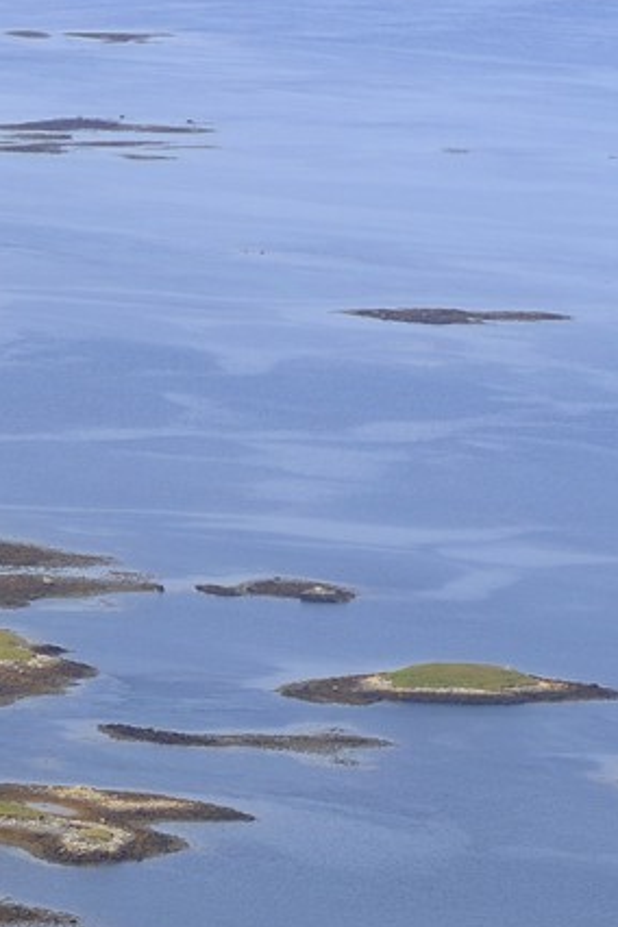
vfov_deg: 6.3
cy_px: 1612
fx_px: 8317
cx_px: -376
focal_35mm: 323
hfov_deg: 4.2
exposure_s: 1/800
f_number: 5.6
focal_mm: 86
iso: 200
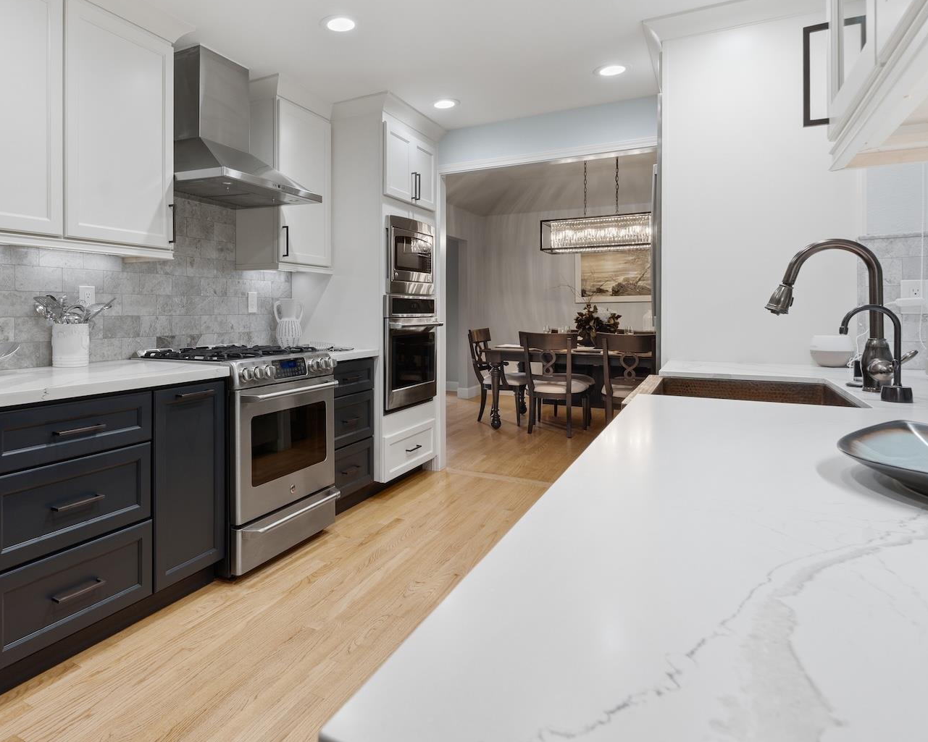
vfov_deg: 65.4
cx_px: 335
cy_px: 334
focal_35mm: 21
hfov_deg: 75.9
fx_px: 577
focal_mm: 14
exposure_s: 1/8
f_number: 9
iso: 200
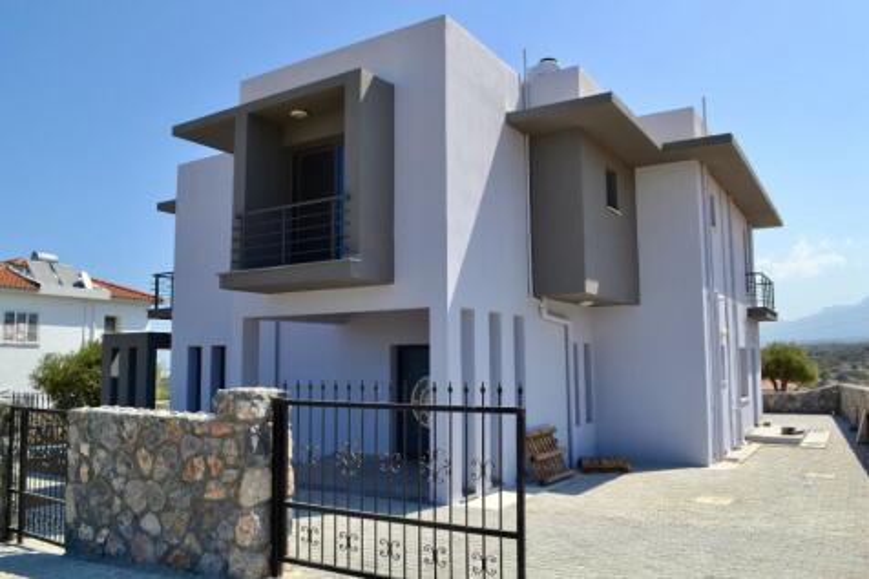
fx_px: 651
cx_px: 434
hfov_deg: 67.4
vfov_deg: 47.9
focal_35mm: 27
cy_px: 290
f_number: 8
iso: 100
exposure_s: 1/250
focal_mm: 18
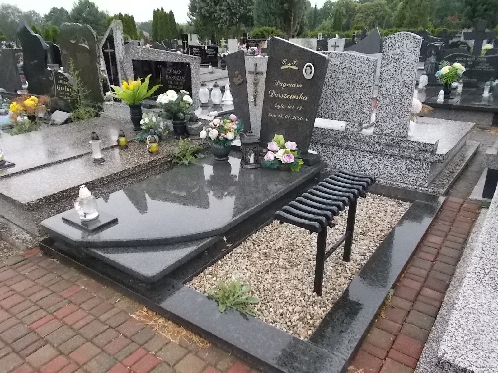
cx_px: 249
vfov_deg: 53.1
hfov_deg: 67.3
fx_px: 374
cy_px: 186
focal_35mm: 26
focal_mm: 4.6
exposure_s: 1/125
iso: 400
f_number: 8
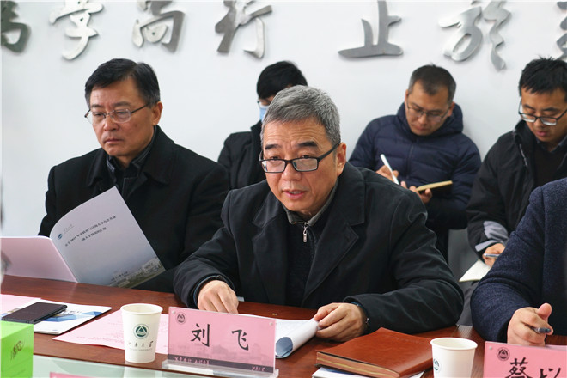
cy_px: 189
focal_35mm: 44
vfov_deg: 30.5
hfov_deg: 44.5
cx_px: 284
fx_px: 693
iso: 500
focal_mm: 44
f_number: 4.5
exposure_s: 1/60
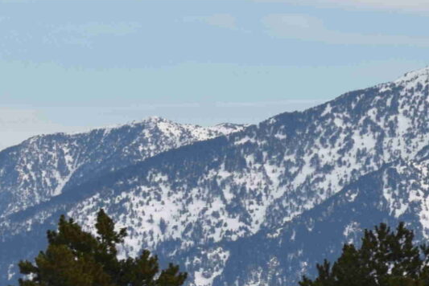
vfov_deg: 2.7
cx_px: 13
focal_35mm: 504
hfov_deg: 4.1
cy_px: 381
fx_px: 6009
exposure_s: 1/200
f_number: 10
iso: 100
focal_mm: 70
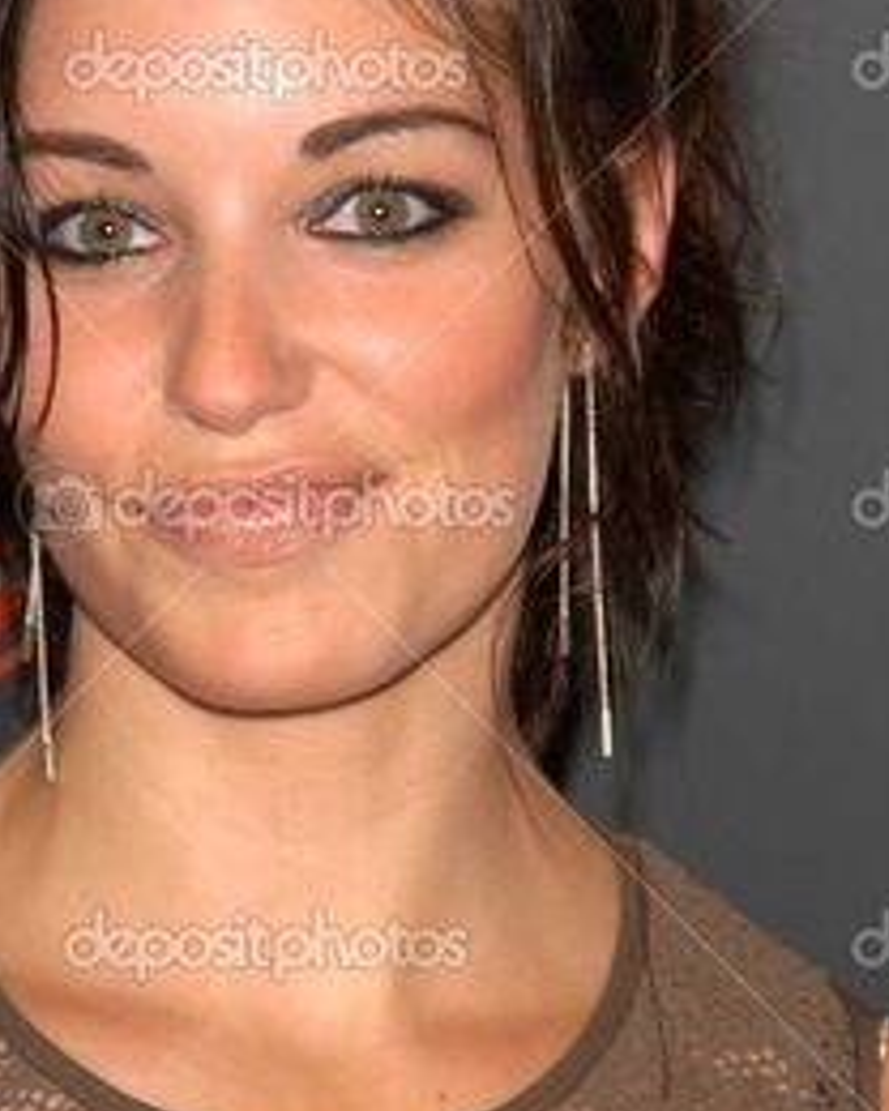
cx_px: 265
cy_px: 506
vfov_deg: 6.5
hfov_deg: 5.2
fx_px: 9832
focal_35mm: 299
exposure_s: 1/60
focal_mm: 105
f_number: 6.3
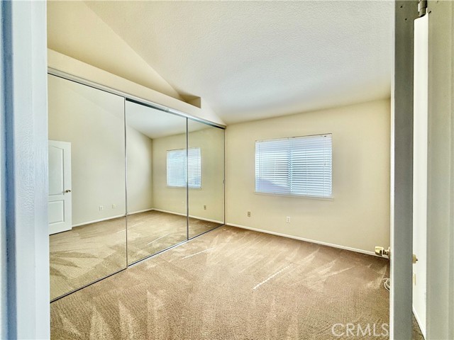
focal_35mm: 14
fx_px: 184
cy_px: 170
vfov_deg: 85.7
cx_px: 227
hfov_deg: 102.1
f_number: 2.2
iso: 50
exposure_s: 1/144
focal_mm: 2.22
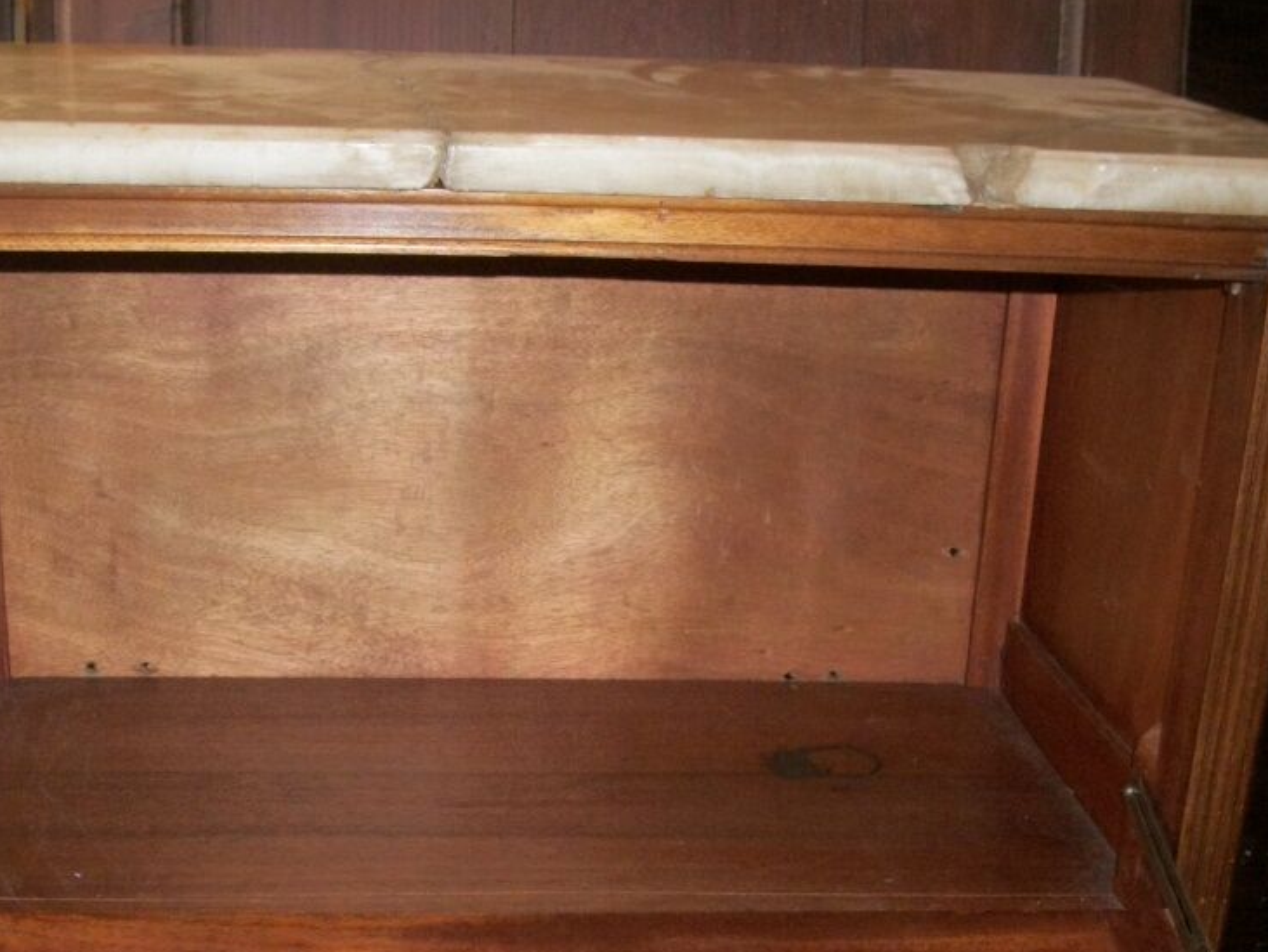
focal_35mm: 56
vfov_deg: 25.5
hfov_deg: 34.2
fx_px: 2052
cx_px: 510
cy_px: 798
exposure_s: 1/30
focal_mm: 5.7
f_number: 2.9
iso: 160
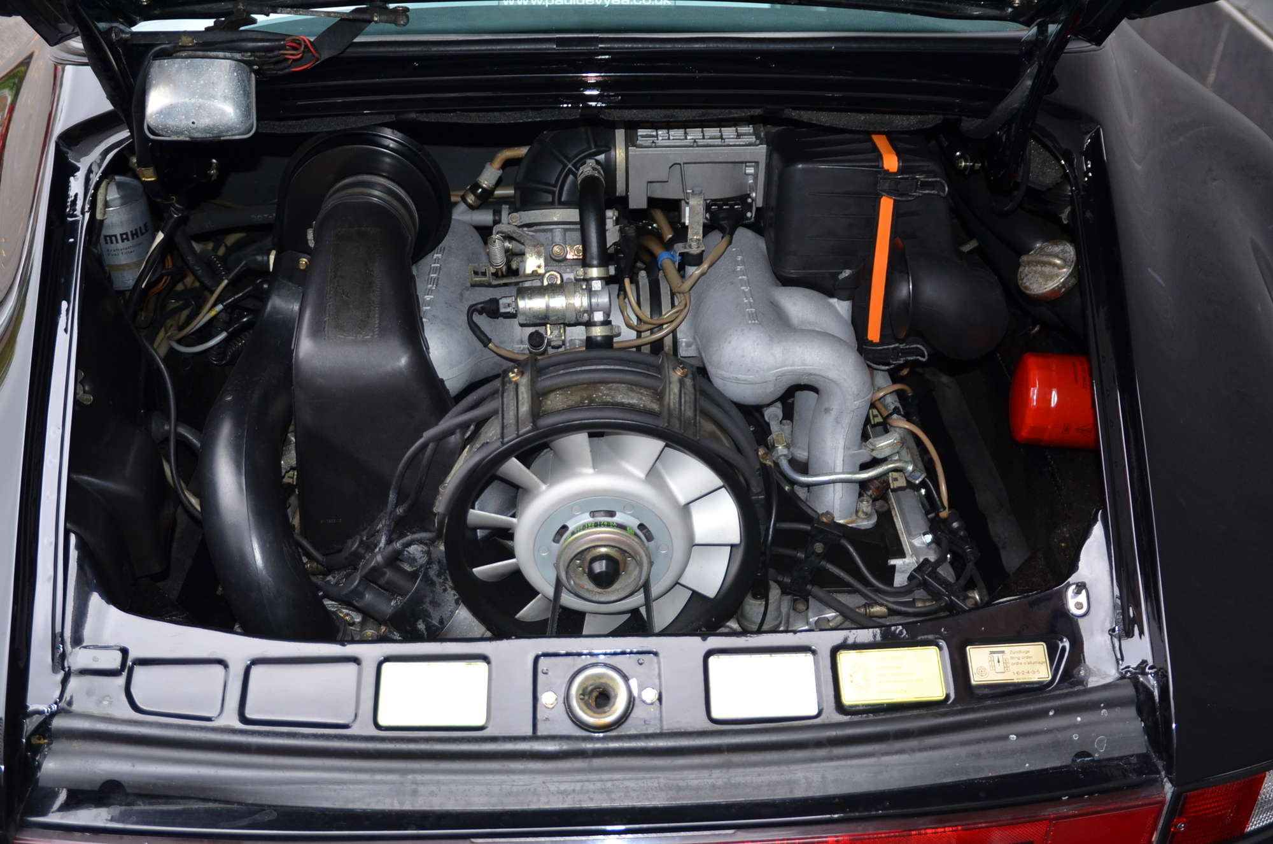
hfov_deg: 53.2
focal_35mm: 36
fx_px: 1270
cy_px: 422
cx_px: 636
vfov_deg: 36.7
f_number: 3
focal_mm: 24
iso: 400
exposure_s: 1/100
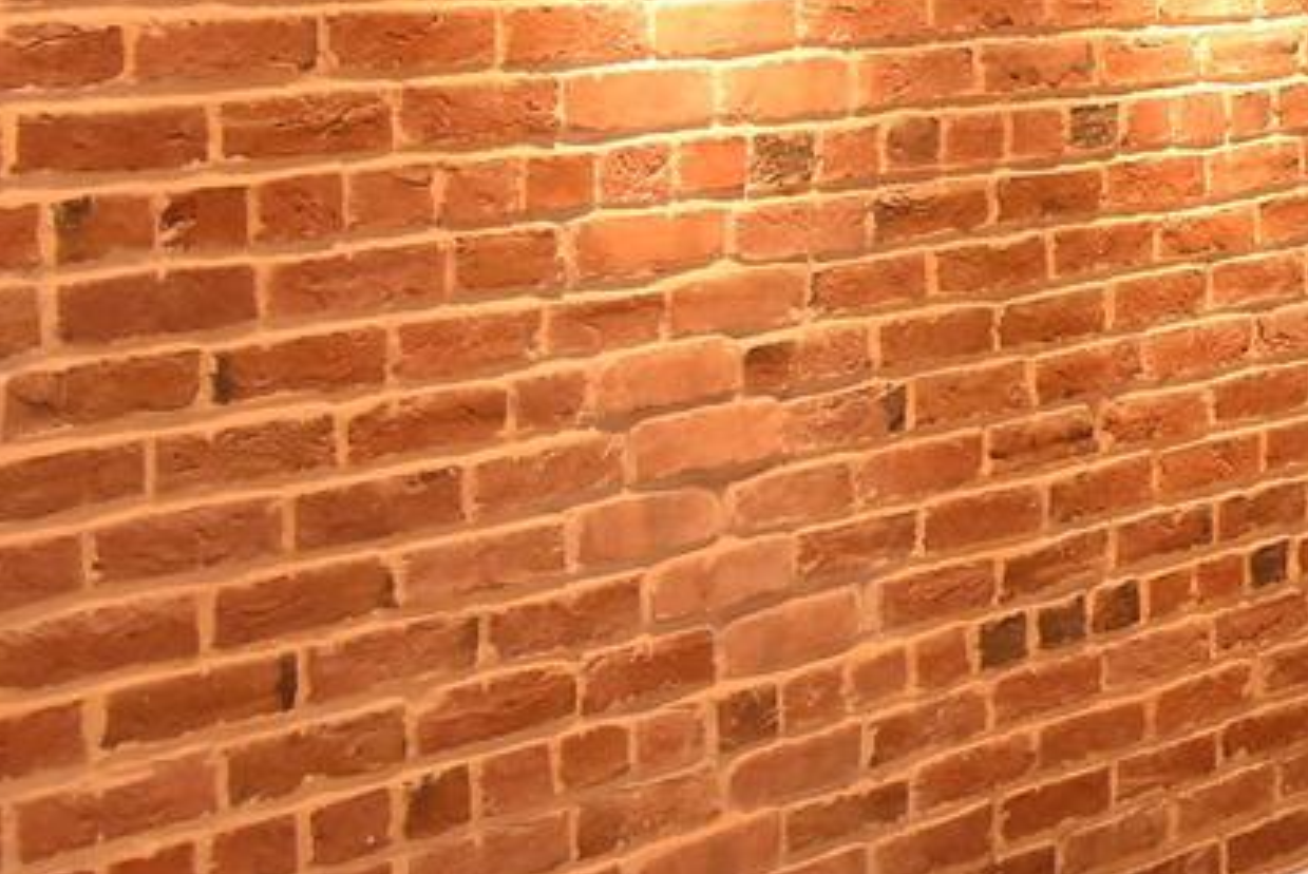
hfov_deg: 14.7
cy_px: 112
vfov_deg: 11.5
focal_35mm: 119
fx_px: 4327
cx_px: 2480
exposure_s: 1/60
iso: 2800
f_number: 4
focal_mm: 24
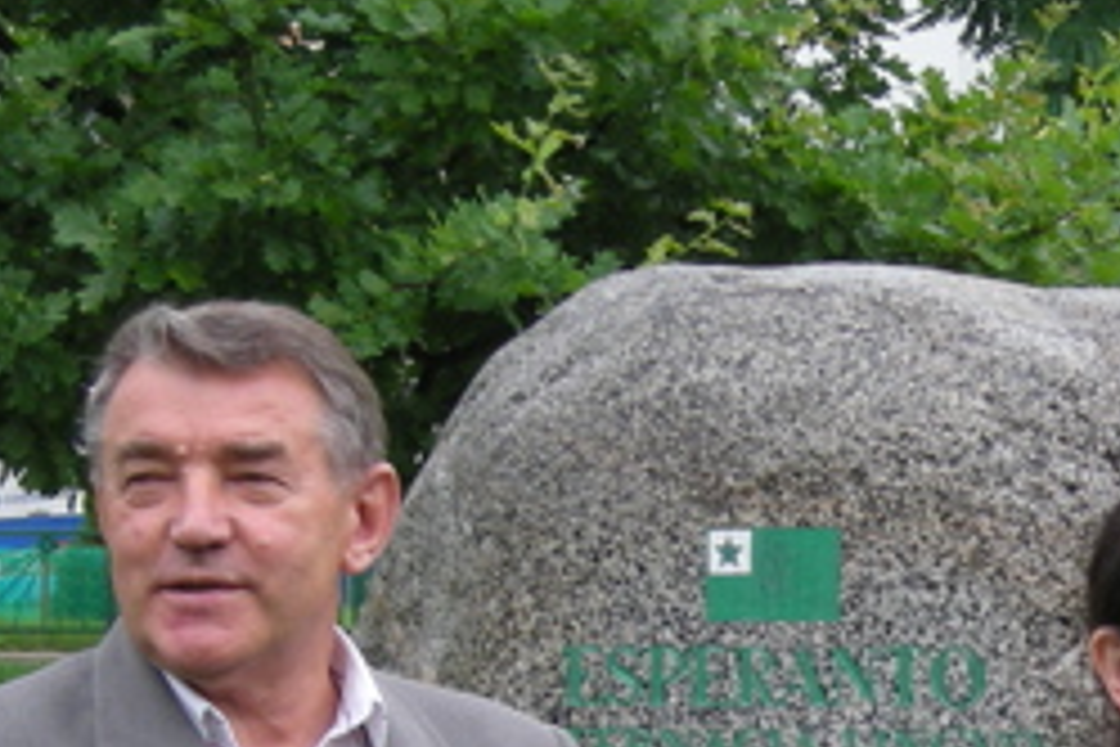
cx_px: 1192
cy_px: 1012
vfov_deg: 7.5
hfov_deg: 11.2
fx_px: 5662
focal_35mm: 182
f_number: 3.7
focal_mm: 11
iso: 50
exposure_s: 1/61.3
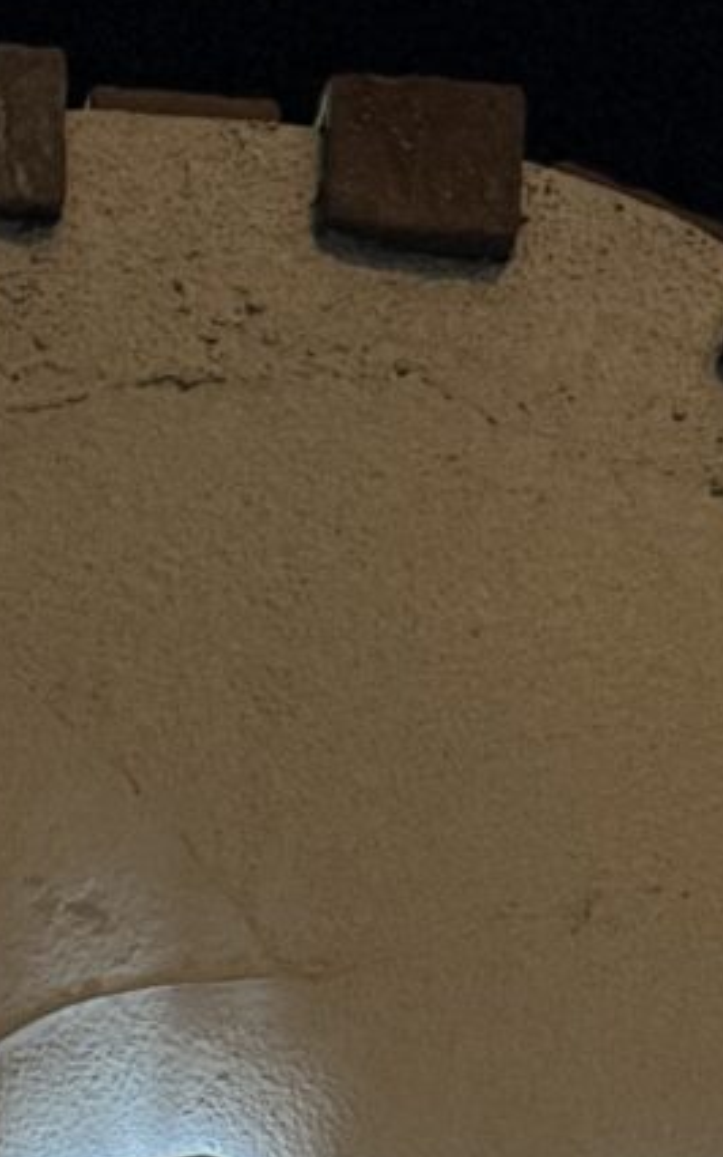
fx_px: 4827
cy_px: 3441
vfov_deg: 10.2
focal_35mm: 153
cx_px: -82
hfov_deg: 8.5
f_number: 1.78
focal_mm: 6.76
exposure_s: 1/50
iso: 200
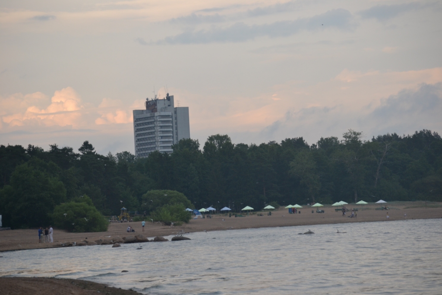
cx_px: 221
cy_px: 148
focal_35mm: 150
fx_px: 1842
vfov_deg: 9.2
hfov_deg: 13.7
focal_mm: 100
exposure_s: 1/400
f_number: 5
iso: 400
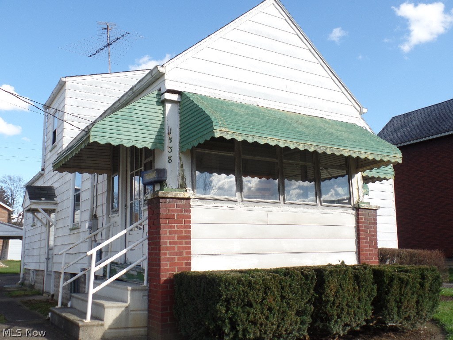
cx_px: 226
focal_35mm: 35
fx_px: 458
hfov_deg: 52.6
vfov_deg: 40.7
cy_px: 170
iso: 80
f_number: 3.4
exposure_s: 1/500
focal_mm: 6.2
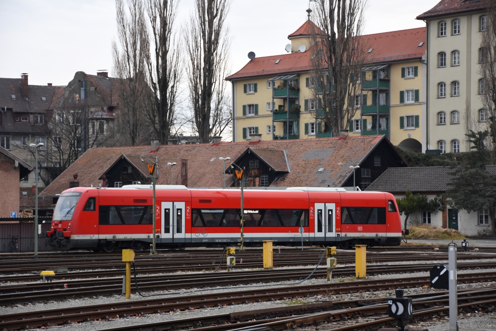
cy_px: 166
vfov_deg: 12.2
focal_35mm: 112
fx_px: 1550
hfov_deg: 18.2
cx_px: 248
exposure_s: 1/125
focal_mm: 75
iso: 250
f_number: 5
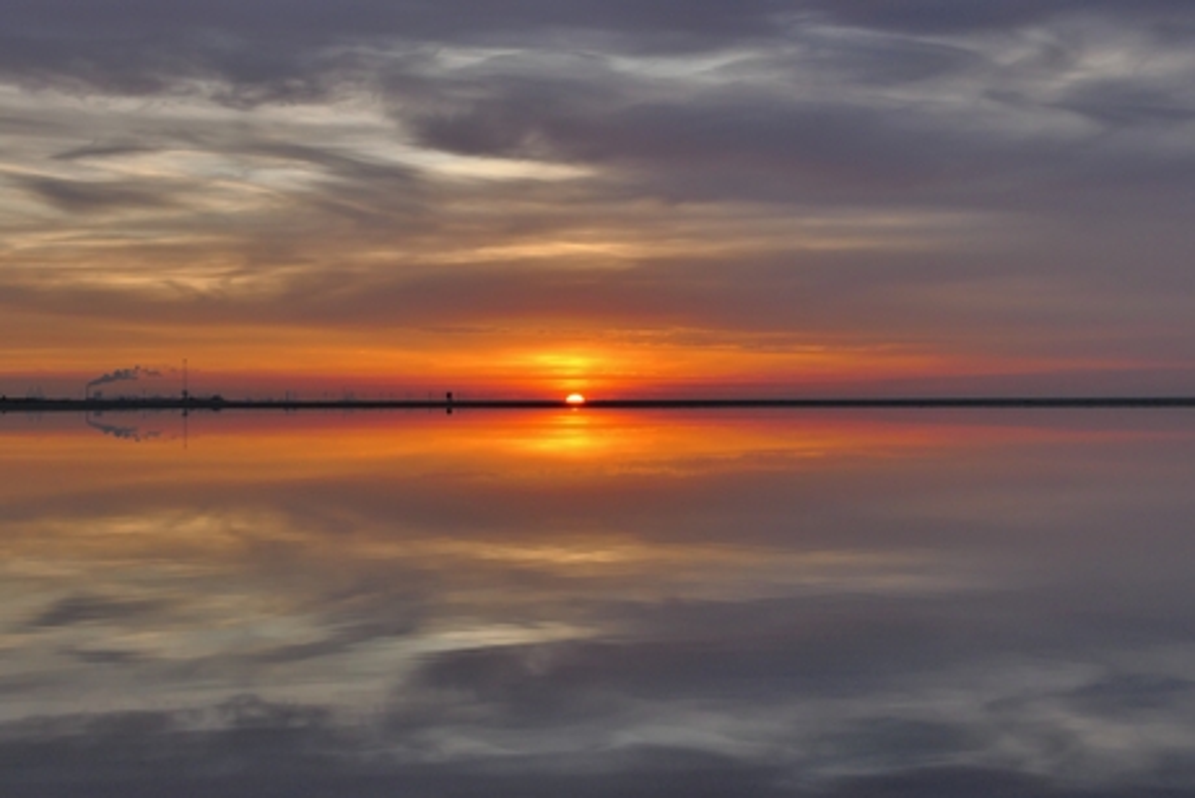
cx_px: 598
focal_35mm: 53
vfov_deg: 25.5
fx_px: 1760
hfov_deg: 37.5
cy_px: 399
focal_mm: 19.3
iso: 400
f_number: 11
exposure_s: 1/80
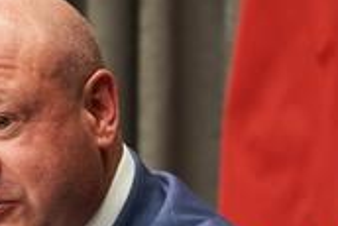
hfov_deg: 4.9
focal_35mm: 415
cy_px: 294
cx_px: -65
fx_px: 3900
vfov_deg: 3.3
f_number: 4
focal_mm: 110
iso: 2500
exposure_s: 1/125
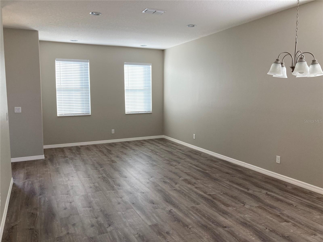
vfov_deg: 49.7
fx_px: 261
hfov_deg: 63.4
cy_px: 121
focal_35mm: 28
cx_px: 162
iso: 50
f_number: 1.8
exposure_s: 1/60
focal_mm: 3.99
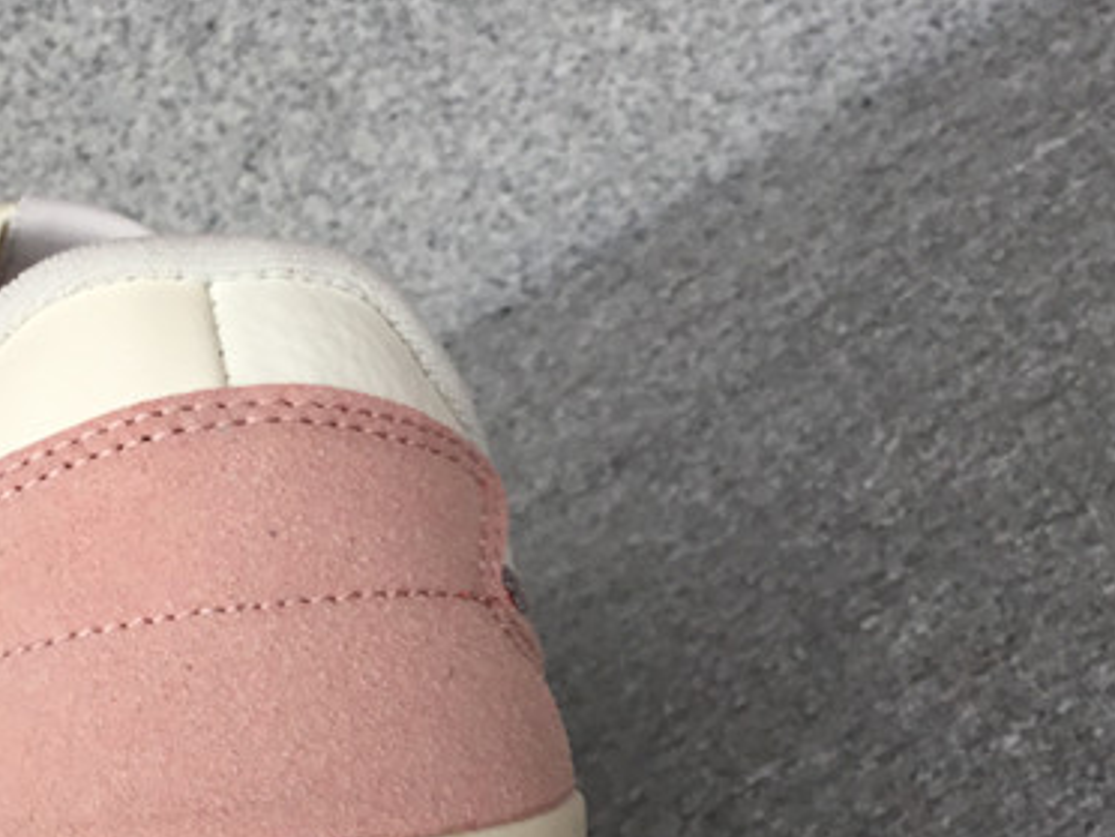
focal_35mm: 75
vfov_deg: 19.5
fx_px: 2416
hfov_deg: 25.4
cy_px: 638
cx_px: 171
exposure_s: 1/100
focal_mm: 3.3
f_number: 2.4
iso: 32
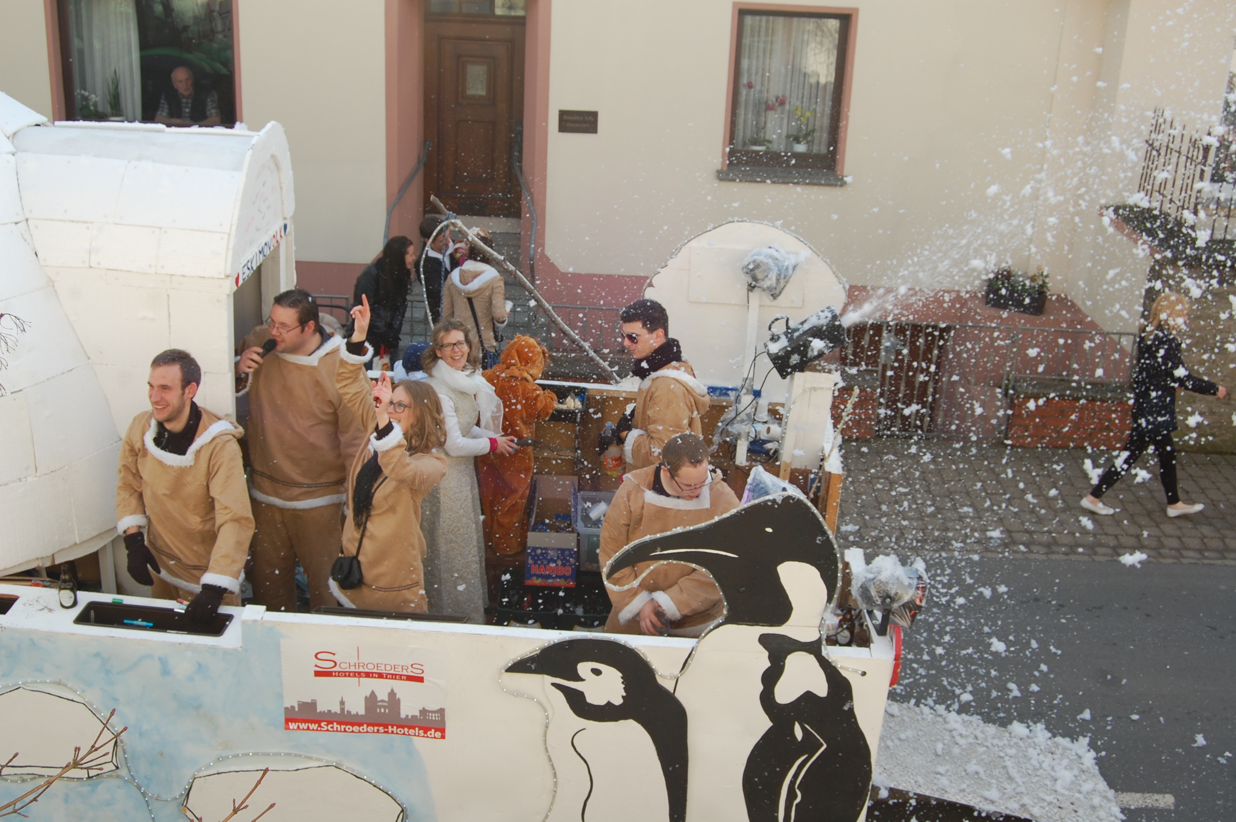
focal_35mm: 42
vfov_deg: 31.8
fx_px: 1441
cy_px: 411
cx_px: 618
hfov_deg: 46.4
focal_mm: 28
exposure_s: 1/200
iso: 200
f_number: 7.1
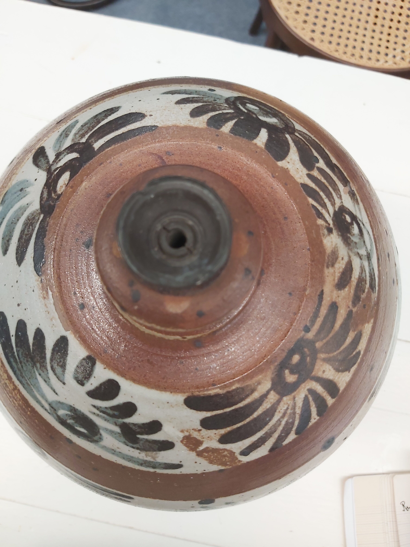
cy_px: 274
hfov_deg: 53.1
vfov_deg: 67.3
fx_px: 411
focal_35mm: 26
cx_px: 205
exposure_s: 1/60
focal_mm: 3.92
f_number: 1.7
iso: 160
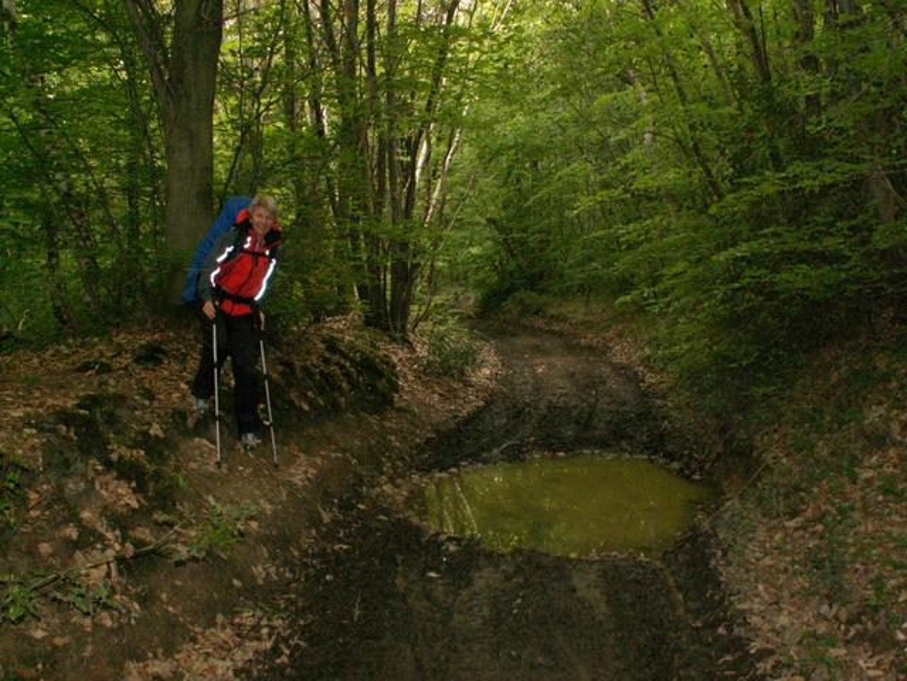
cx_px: 454
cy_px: 340
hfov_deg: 52.6
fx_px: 917
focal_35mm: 35
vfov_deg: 40.7
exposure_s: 1/40
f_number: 2.8
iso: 160
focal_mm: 5.86
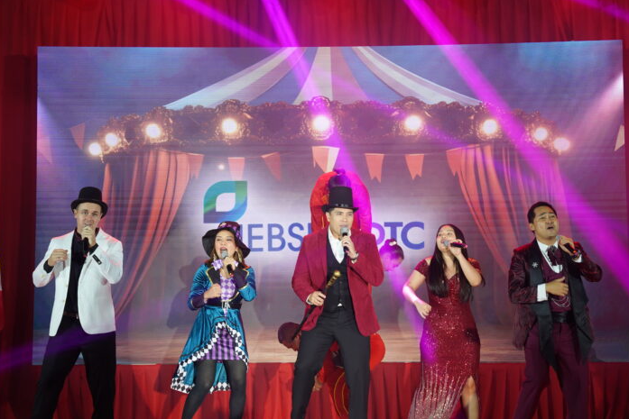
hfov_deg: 31.0
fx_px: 1136
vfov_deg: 20.9
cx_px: 309
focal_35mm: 65
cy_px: 222
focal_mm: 59
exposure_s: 1/250
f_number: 4
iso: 1000
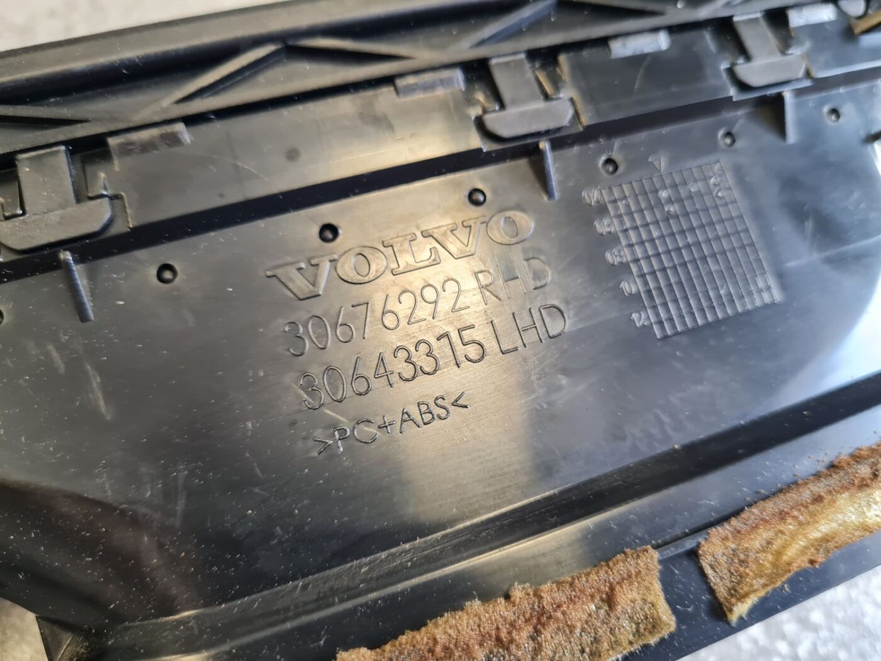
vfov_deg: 53.1
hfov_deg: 67.3
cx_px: 440
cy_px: 330
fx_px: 662
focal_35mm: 26
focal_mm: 5.4
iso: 200
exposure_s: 1/50
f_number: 1.8
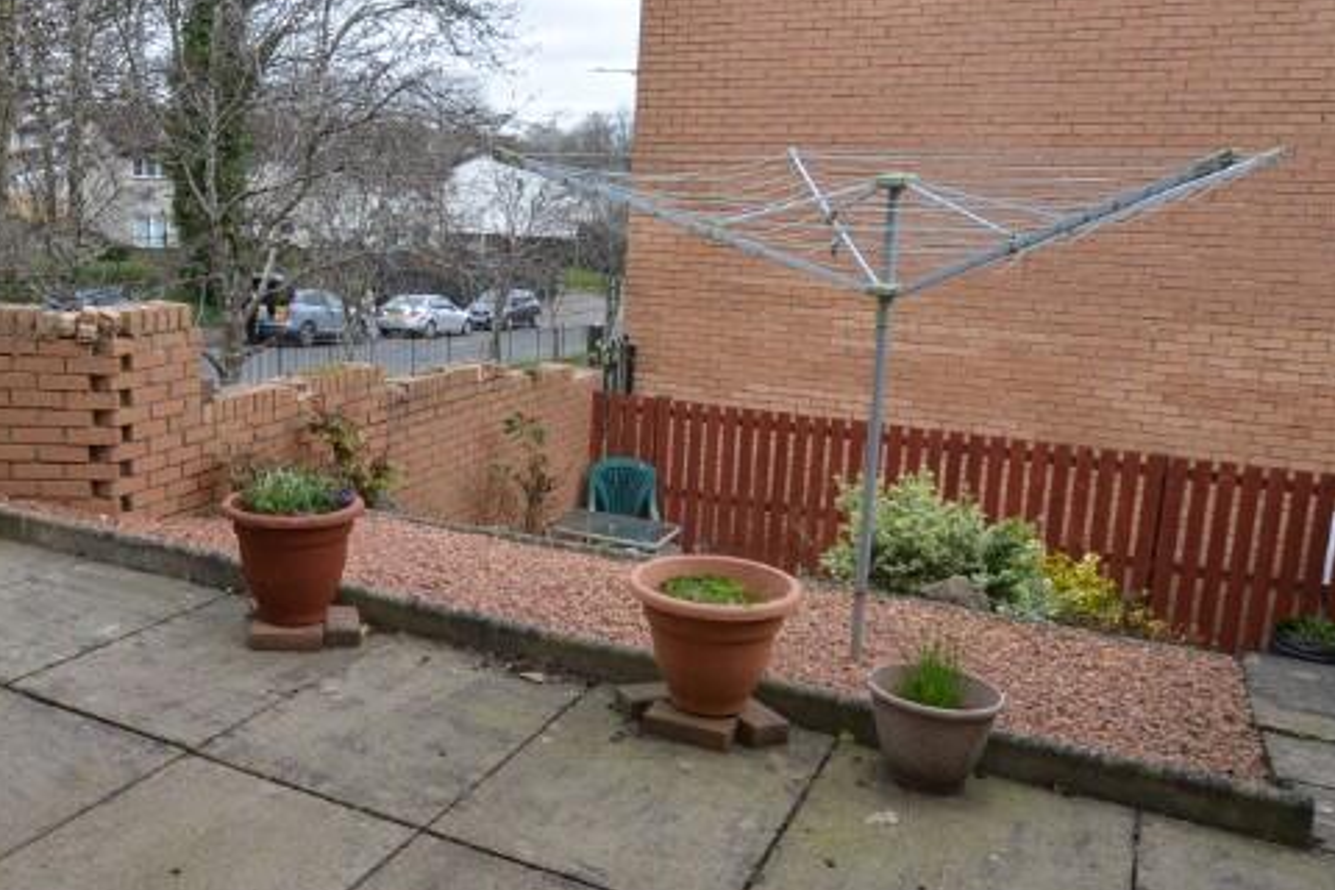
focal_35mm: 32
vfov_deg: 41.0
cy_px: 373
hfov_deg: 56.7
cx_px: 387
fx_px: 1187
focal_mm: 10
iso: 200
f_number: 7.1
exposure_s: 1/200
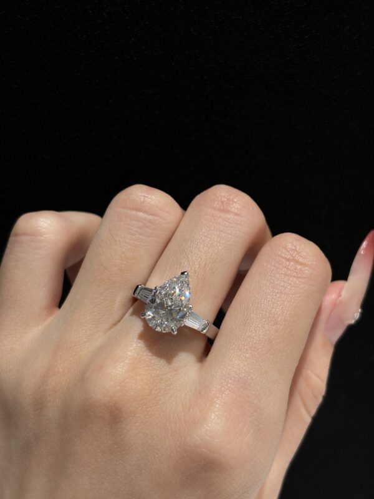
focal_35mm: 52
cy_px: 250
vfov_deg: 36.8
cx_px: 187
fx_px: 749
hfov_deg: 28.0
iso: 32
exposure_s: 1/198
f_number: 1.6
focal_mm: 5.96
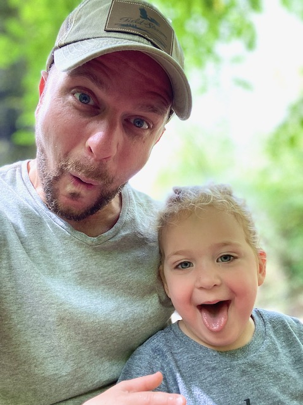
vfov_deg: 60.0
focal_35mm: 30
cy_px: 202
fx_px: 350
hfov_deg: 46.8
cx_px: 152
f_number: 2.2
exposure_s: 1/65
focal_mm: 2.71
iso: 100
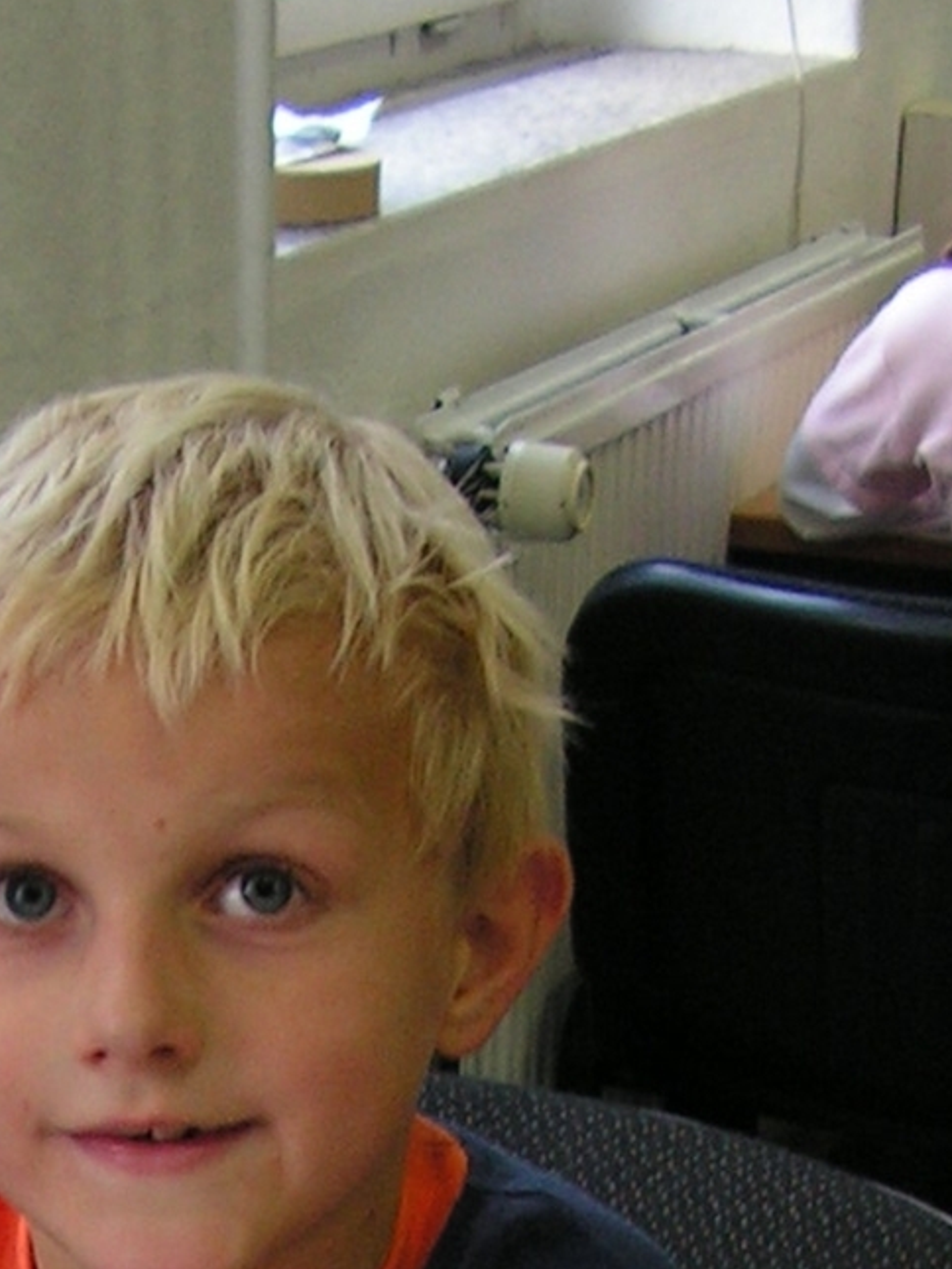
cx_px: 128
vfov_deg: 15.4
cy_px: 1829
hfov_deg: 12.4
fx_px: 4362
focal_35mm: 119
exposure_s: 1/50
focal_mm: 6
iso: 100
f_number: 3.2
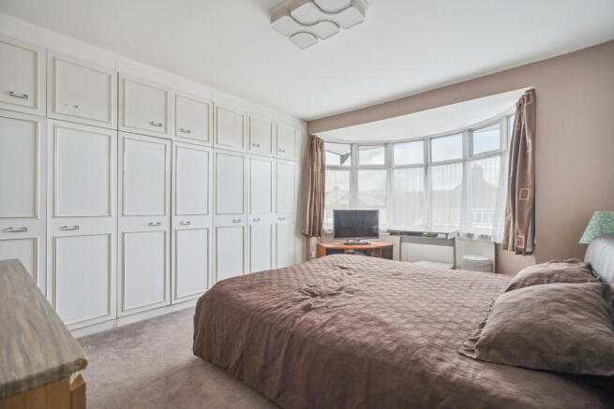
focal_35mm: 16
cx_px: 307
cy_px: 204
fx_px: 273
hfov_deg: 96.7
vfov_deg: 73.8
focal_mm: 16
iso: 320
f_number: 5
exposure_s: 1/50
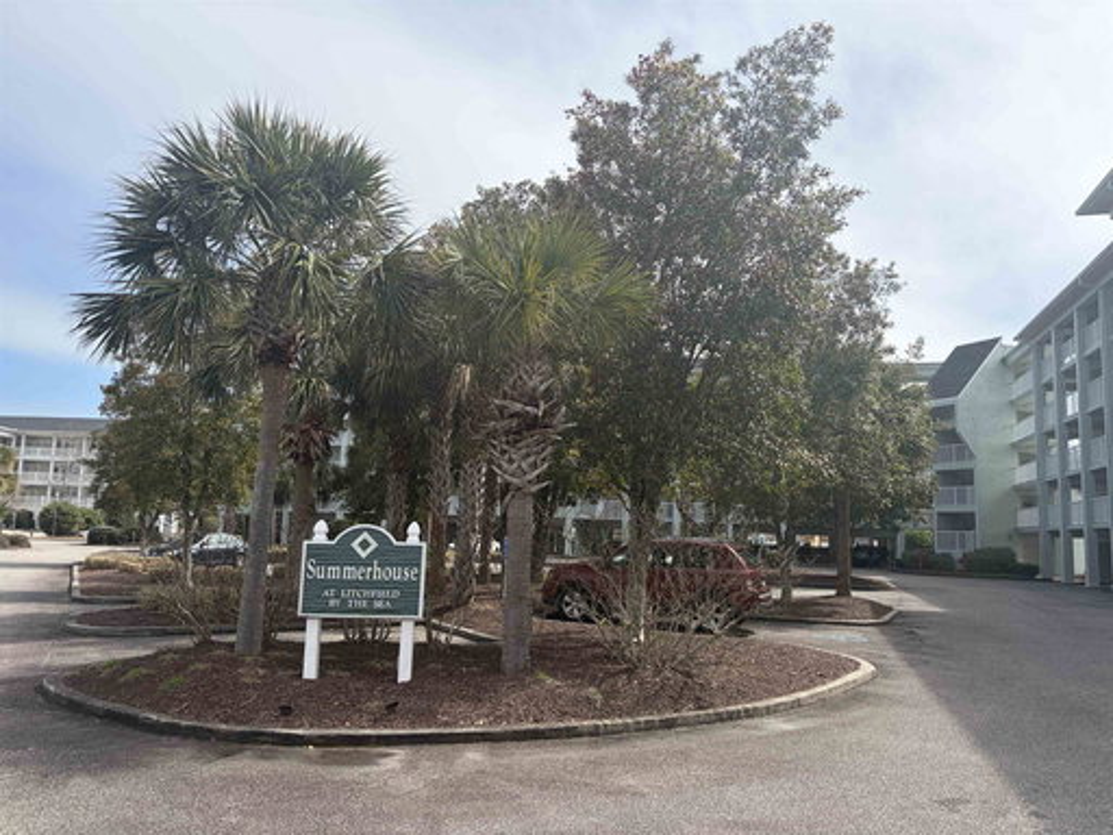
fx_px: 836
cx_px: 556
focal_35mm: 26
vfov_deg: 53.1
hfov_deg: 67.3
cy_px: 418
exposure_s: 1/4608
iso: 64
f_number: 1.6
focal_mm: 5.96
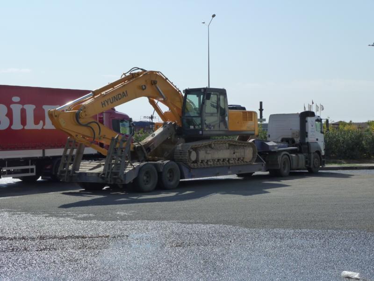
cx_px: 187
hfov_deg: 31.7
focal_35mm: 61
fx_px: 659
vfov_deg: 24.0
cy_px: 140
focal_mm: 11
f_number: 4.7
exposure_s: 1/800
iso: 125
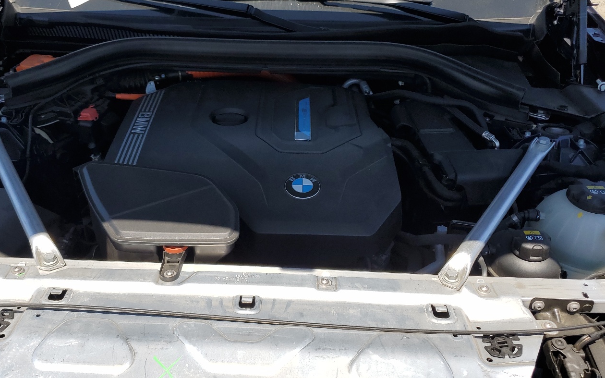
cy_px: 178
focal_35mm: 35
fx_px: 577
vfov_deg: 36.3
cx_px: 257
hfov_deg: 55.1
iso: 50
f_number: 1.5
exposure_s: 1/2500
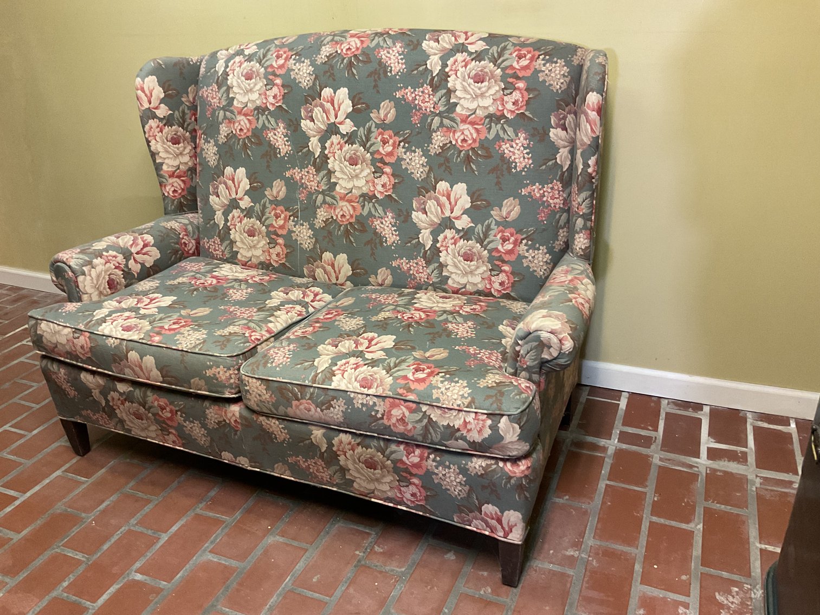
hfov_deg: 61.7
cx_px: 410
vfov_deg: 48.2
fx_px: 687
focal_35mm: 29
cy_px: 308
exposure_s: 1/60
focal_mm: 3
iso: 250
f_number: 1.8
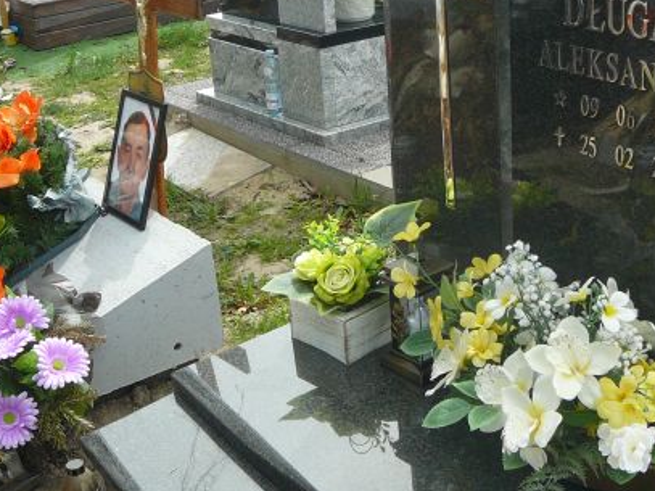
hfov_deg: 34.7
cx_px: 415
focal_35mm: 55
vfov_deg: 26.5
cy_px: 246
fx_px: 1040
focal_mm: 5.2
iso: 80
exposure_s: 1/400
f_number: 2.8
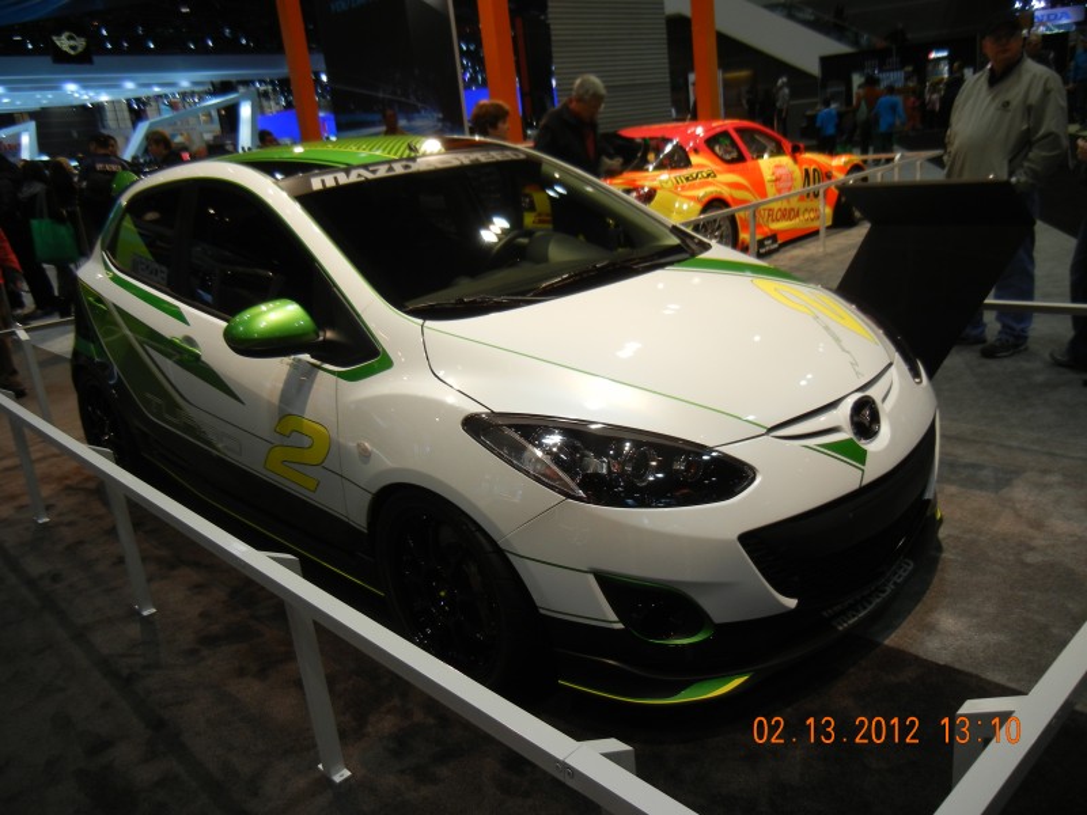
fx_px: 942
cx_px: 544
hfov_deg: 60.0
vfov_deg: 46.8
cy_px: 408
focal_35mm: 30
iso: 160
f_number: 3.5
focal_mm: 5.4
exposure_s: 1/65.5
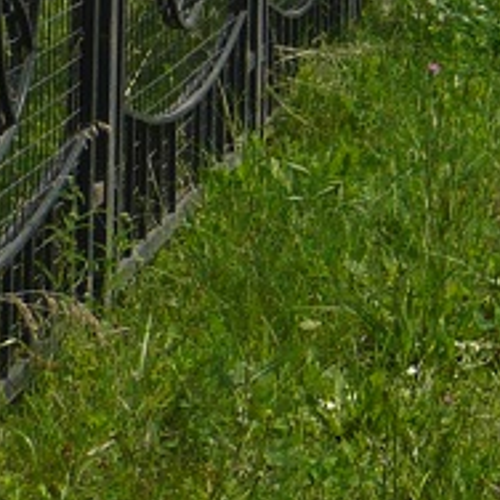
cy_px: -476
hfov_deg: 9.7
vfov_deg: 9.7
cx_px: 989
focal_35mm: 169
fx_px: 2762
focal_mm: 5.8
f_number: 9
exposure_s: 1/250
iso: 100
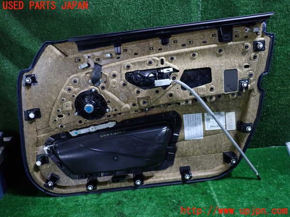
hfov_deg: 60.0
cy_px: 108
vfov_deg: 46.8
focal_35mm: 30
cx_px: 145
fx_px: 251
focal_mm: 5.4
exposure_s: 1/30
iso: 250
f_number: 2.3
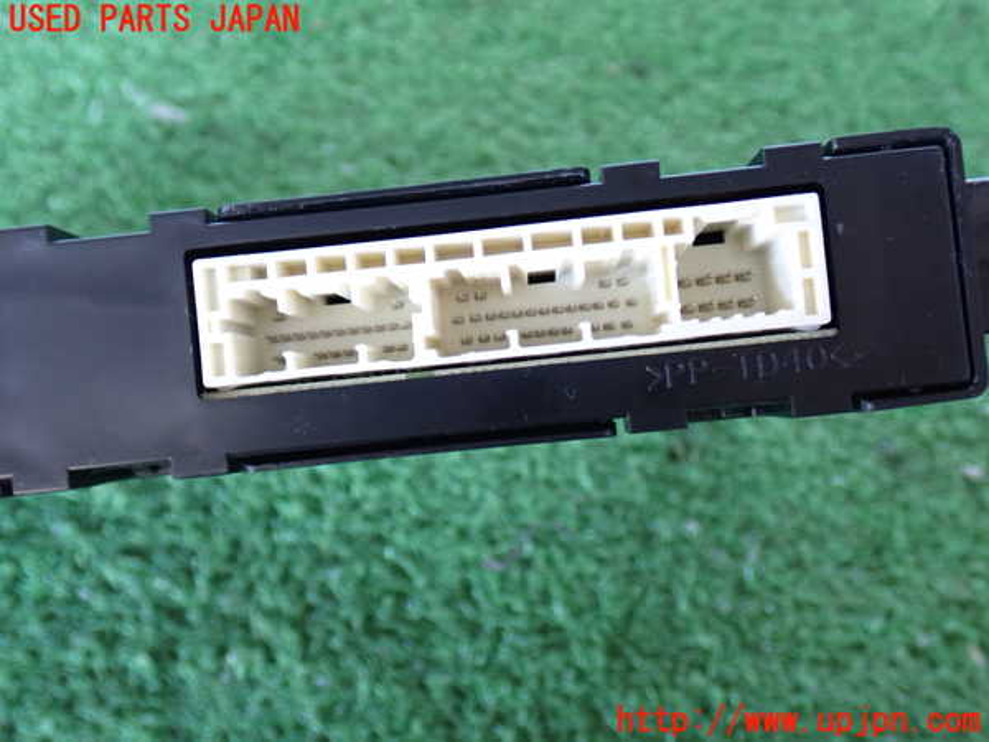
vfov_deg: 35.1
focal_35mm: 41
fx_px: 1171
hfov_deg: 45.8
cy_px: 371
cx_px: 494
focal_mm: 7.31
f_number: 2.8
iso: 800
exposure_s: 1/30
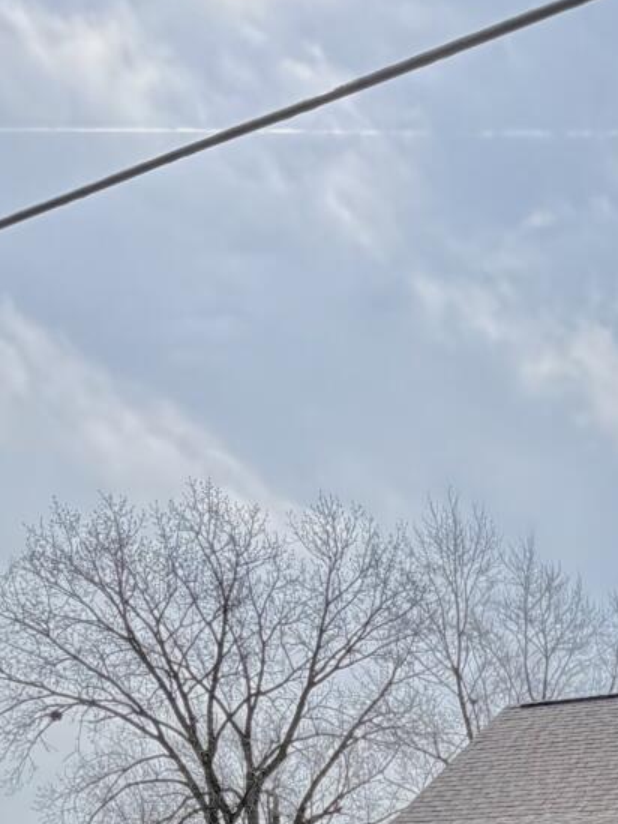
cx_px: 609
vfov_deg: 31.6
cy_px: 980
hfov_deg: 27.1
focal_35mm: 51
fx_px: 1214
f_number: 2.2
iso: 40
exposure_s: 1/701
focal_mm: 2.22
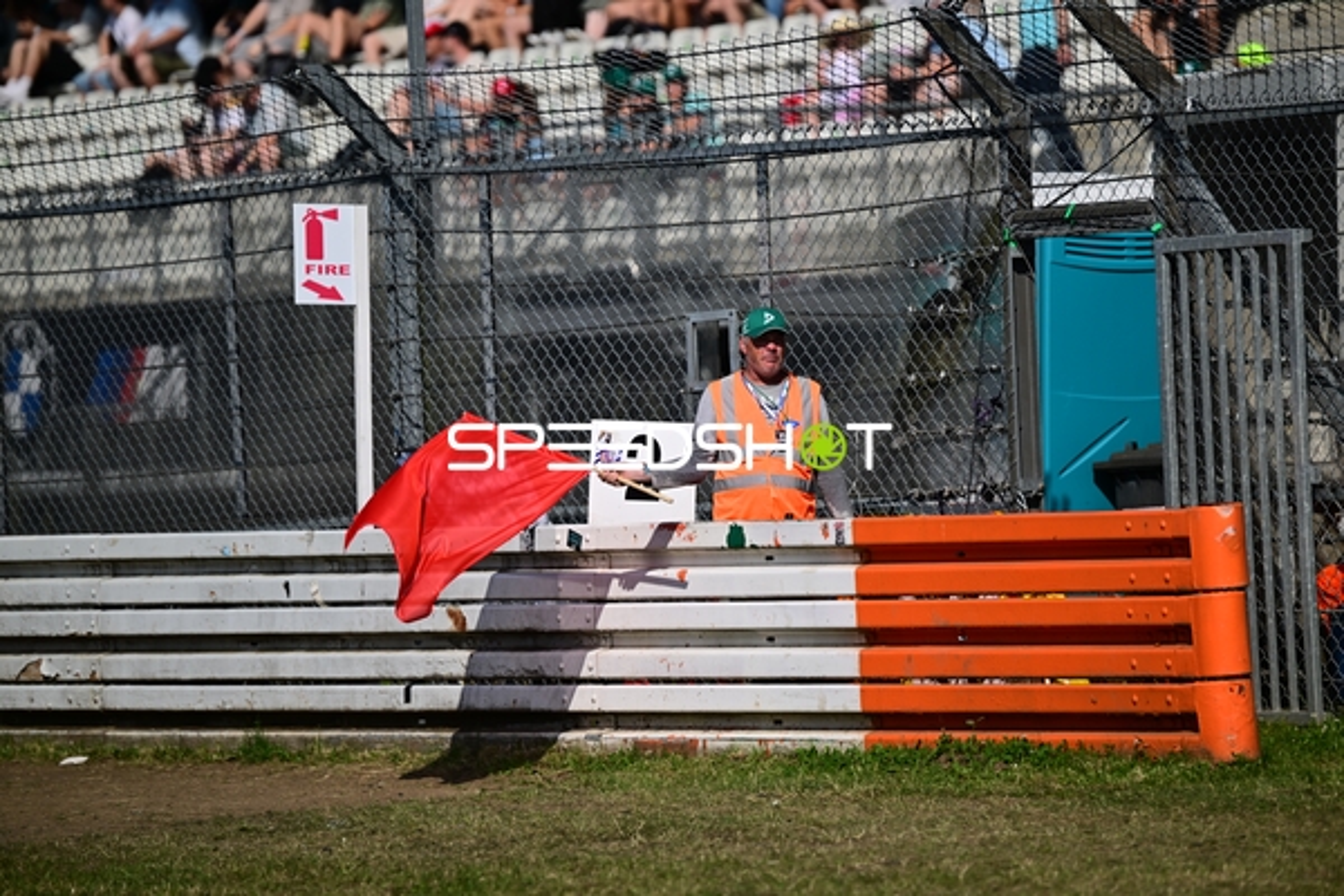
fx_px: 11199
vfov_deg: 4.6
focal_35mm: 300
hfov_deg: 6.9
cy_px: 448
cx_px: 672
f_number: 2.8
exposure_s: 1/5000
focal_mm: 300
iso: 110
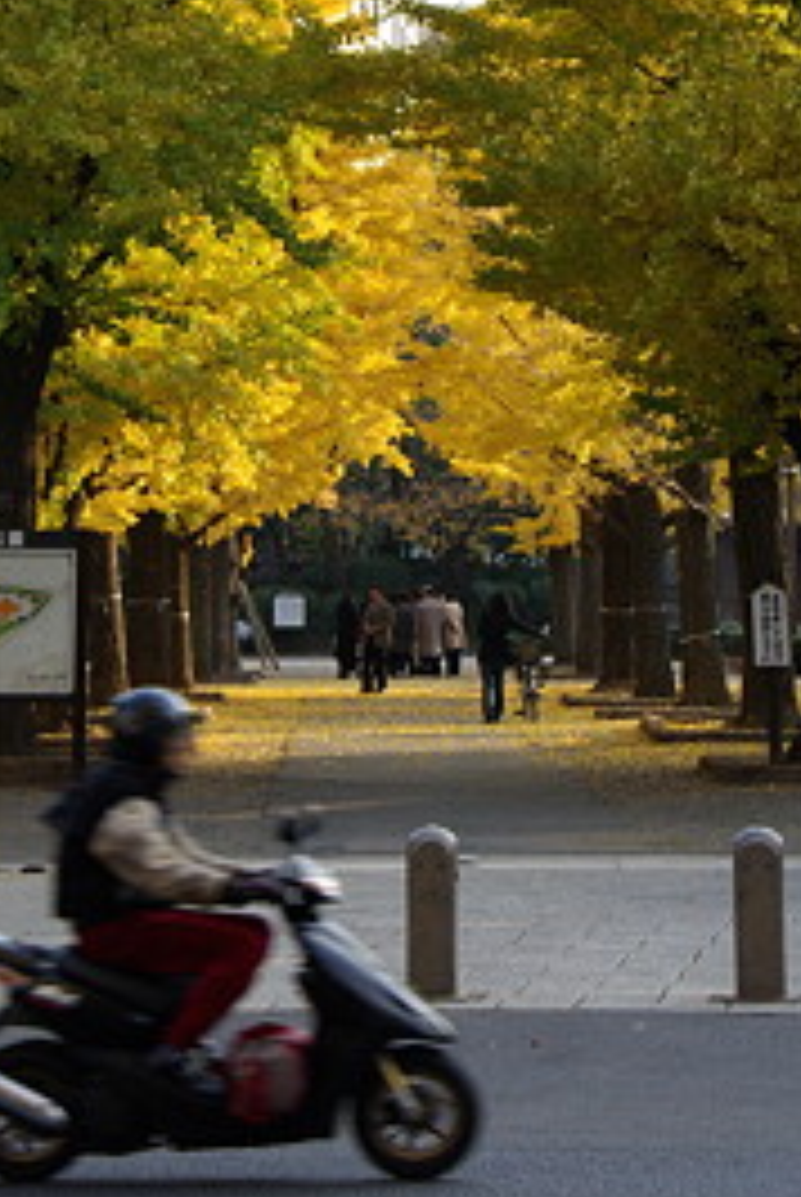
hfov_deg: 9.4
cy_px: 328
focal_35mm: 147
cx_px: 488
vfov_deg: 13.9
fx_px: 4893
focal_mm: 57.5
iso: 560
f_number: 8
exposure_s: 1/250
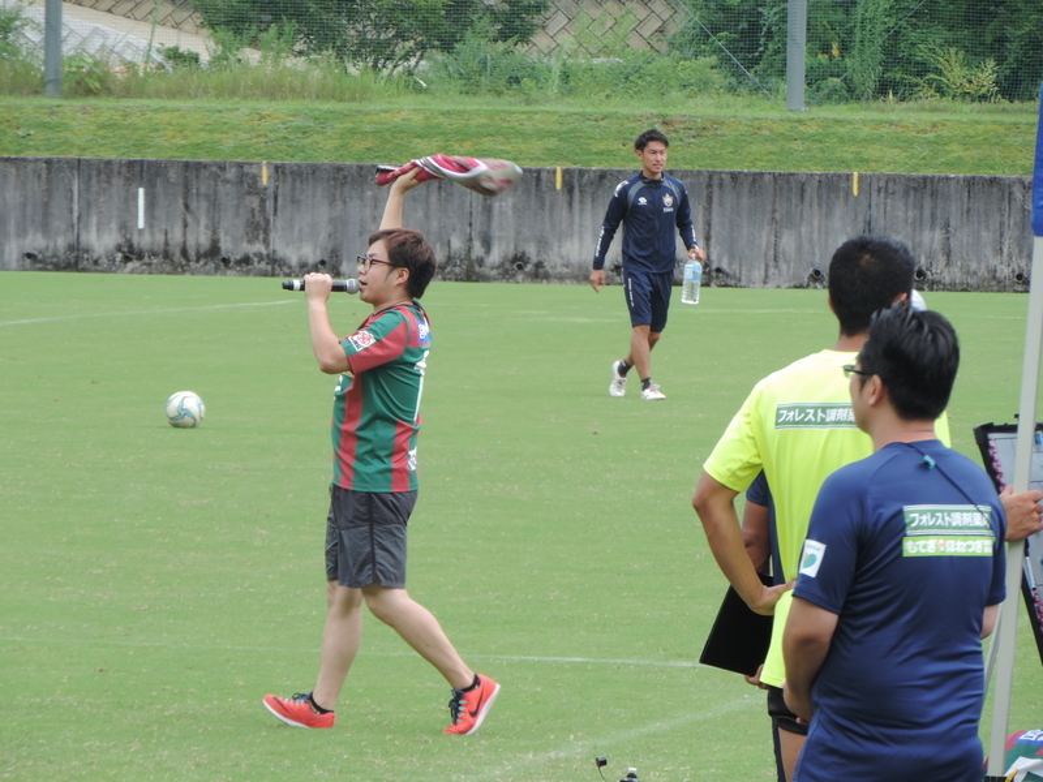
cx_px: 522
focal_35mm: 350
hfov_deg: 5.7
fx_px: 10546
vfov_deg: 4.2
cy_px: 391
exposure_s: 1/200
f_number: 4.8
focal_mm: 62.4
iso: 100
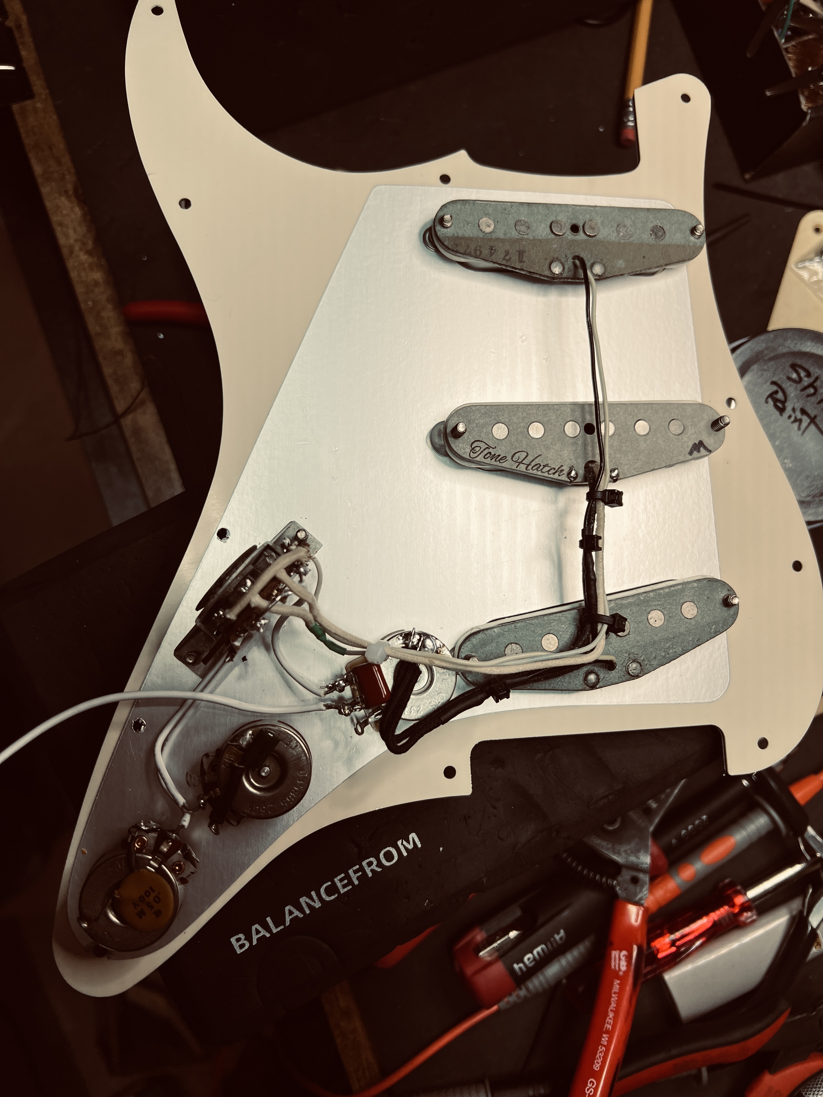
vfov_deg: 67.3
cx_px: 412
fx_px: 824
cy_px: 548
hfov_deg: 53.1
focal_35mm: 26
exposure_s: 1/312
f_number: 1.5
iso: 50
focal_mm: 5.7
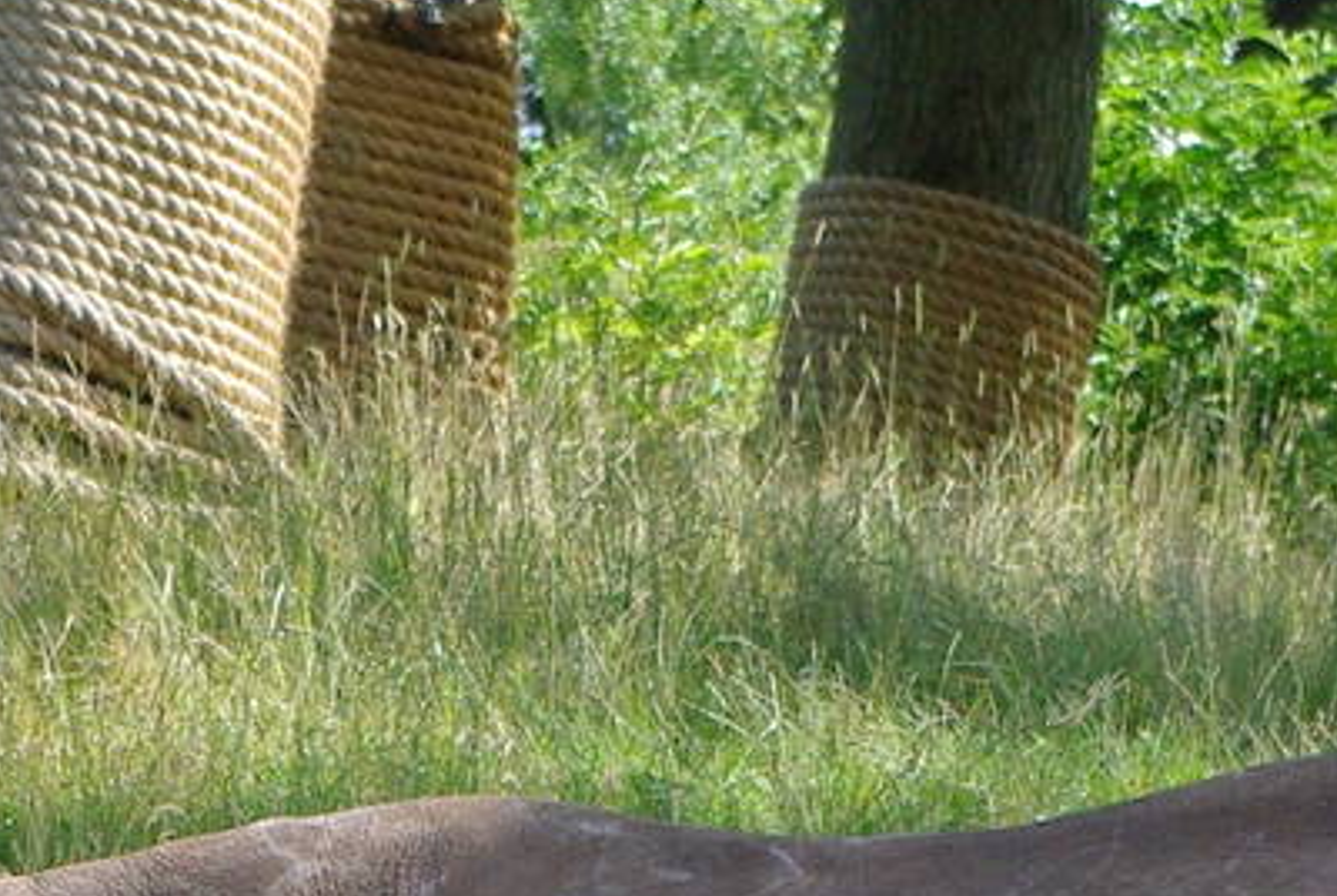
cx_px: 391
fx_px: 12199
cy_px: 1473
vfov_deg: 4.2
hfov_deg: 6.3
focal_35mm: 328
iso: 800
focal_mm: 55
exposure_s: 1/750
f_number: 8
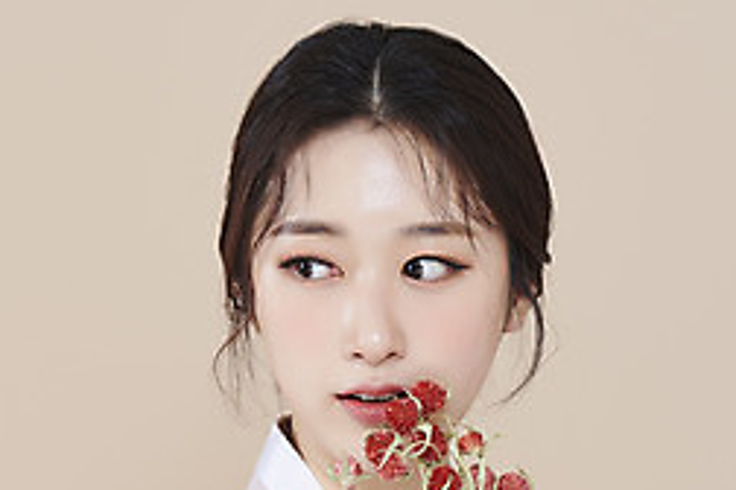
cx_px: 194
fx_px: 5111
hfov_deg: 8.2
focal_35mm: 250
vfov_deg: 5.5
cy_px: 508
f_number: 11
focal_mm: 105
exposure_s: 1/125
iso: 64
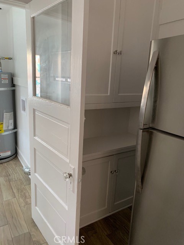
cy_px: 122
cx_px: 92
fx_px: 184
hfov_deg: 53.1
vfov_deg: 67.3
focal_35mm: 26
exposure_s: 1/60
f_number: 1.8
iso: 320
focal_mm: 4.25
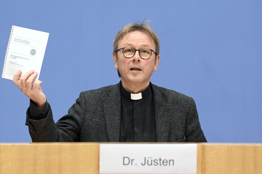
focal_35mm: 100
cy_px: 87
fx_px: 727
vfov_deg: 13.7
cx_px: 131
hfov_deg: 20.4
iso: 5000
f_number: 5
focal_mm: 100
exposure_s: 1/640
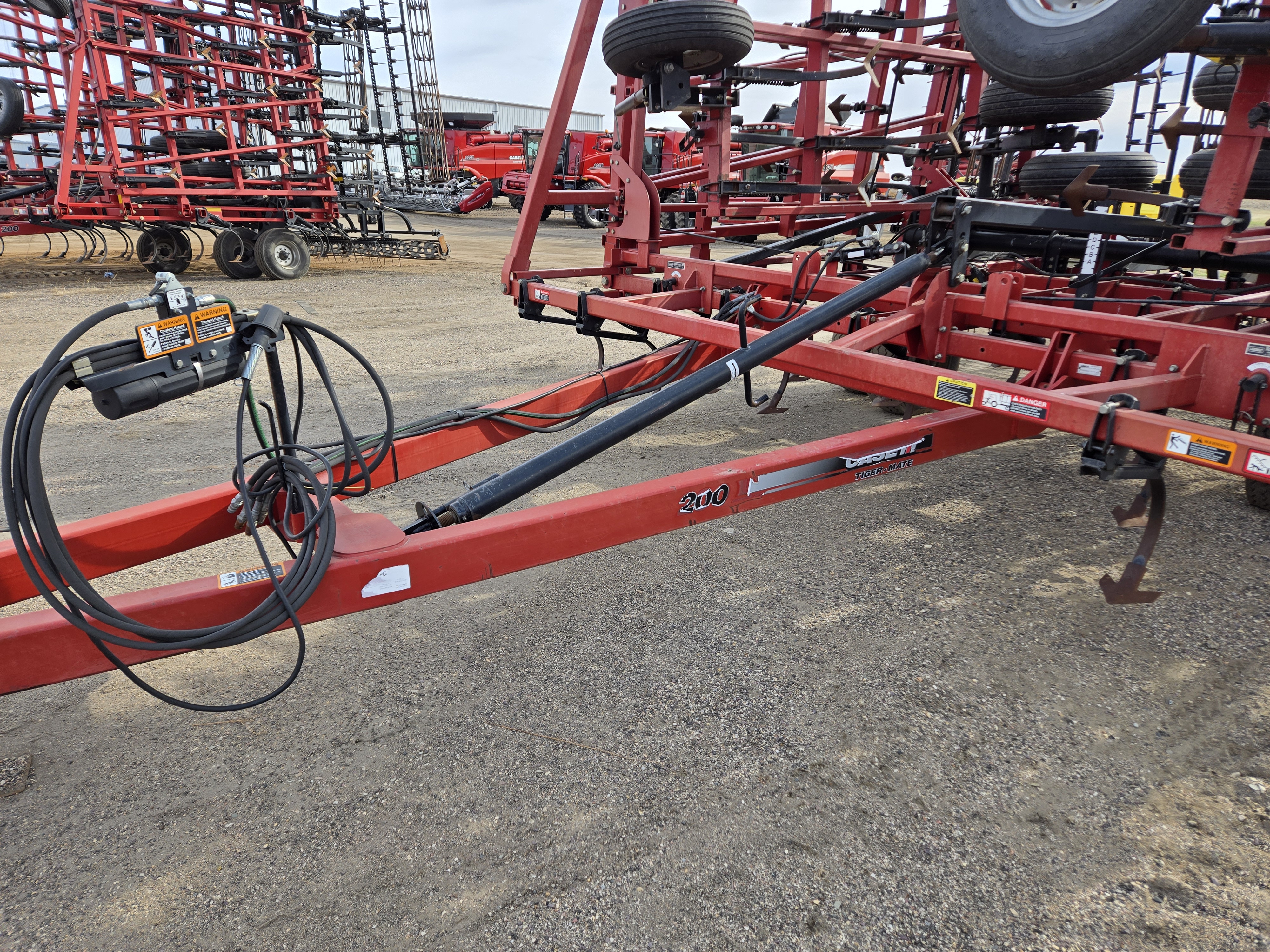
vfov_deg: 58.9
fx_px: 844
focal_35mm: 23
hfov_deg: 73.9
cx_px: 635
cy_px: 476
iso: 25
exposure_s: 1/900
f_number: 1.8
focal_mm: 5.4
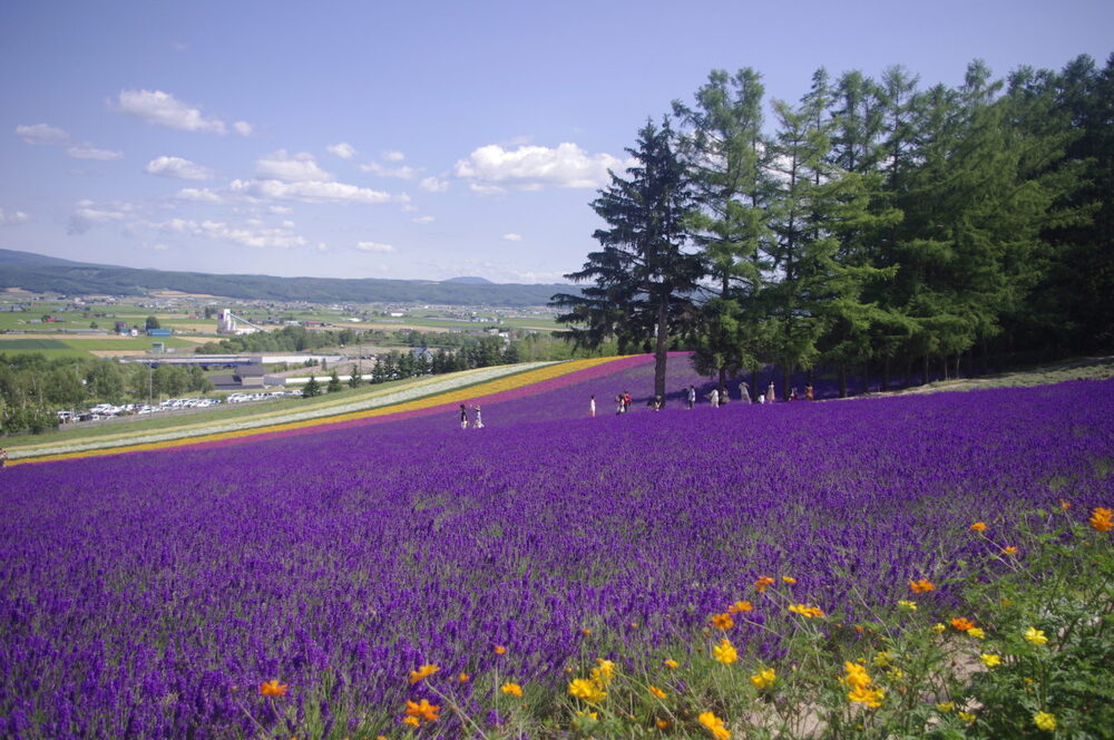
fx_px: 834
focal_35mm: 27
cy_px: 370
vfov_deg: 47.8
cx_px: 557
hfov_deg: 67.4
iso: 200
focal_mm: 18
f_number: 3.5
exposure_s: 1/1250
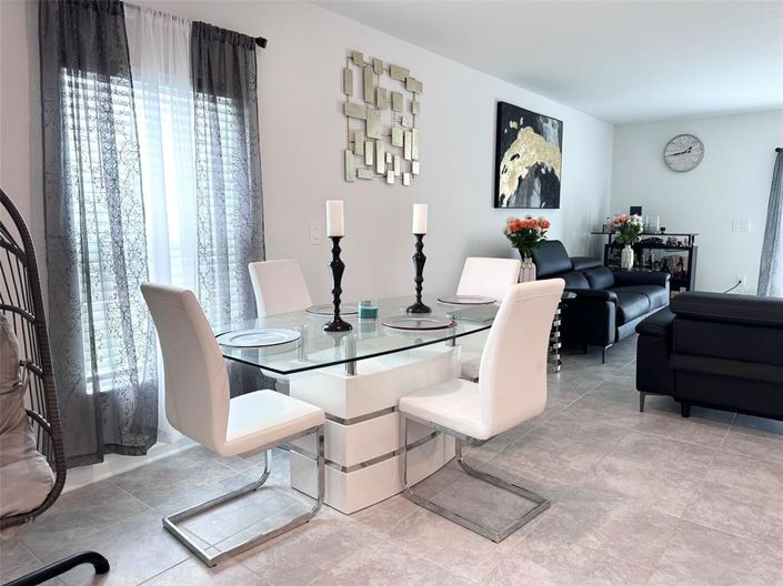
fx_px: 543
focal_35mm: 24
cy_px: 293
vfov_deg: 56.8
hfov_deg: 71.6
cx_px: 392
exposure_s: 1/120
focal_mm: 6.86
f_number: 1.78
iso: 125
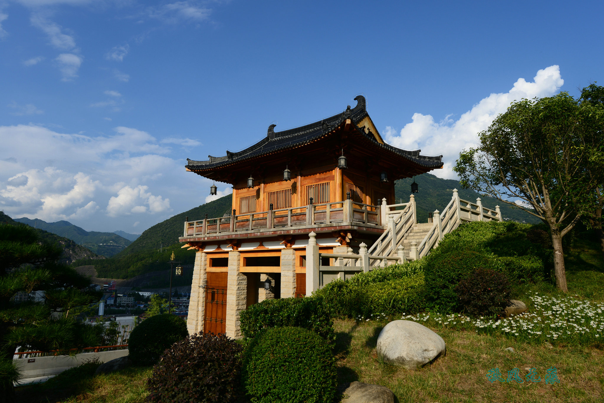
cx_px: 302
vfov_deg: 53.2
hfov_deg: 73.7
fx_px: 403
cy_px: 202
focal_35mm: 24
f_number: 9
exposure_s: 1/320
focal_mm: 24
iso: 100
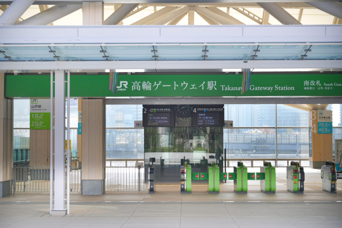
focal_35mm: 75
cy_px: 114
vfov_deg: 18.2
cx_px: 171
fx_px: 713
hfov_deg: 27.0
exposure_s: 1/200
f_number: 4.5
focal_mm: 50
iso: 100
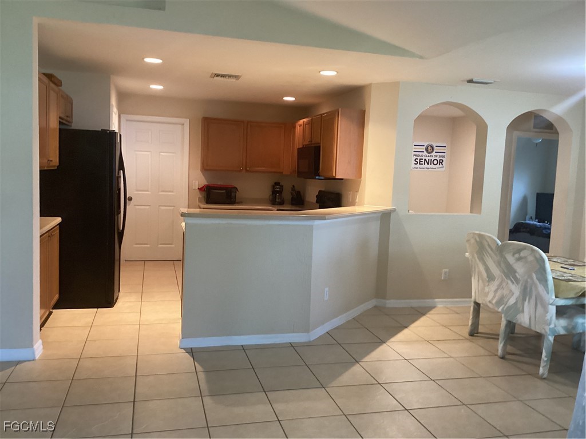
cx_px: 293
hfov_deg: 58.4
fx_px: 525
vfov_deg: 45.4
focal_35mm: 31
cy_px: 220
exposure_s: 1/60
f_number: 2.4
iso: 400
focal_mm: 3.3
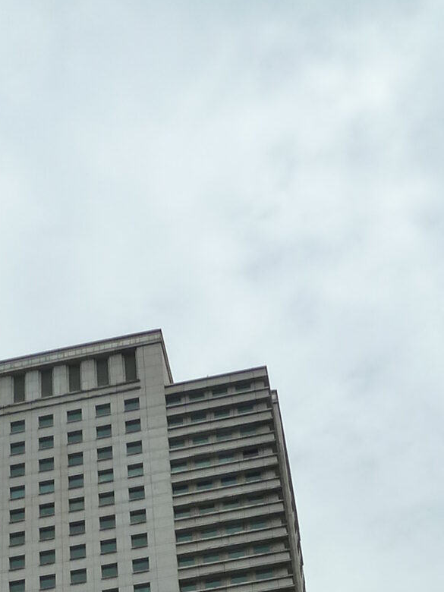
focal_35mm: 82
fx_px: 1402
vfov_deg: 20.5
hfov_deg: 17.9
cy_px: 883
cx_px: 134
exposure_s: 1/640
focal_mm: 4.1
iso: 125
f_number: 5.6
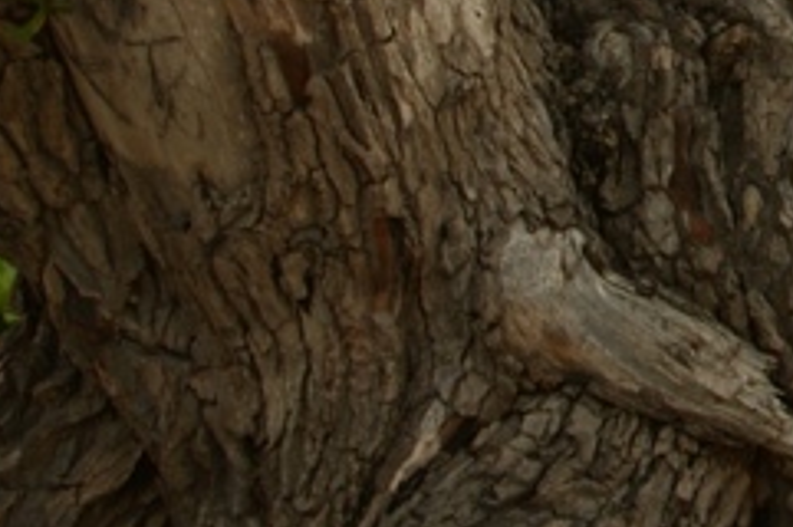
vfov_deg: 7.6
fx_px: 3938
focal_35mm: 179
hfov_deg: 11.2
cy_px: 20
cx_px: 1056
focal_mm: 18
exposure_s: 1/50
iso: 100
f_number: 5
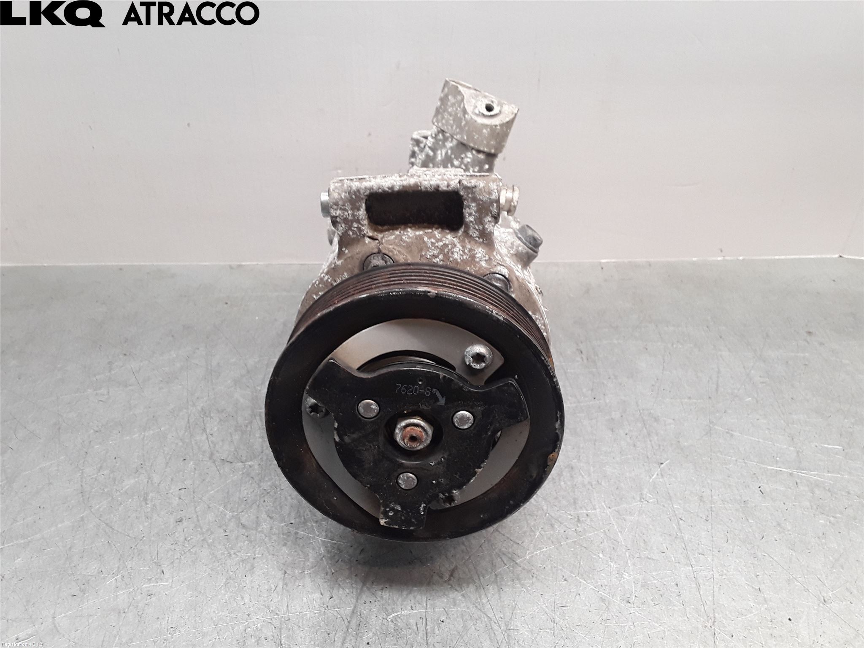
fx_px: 699
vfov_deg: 49.7
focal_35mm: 28
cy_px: 324
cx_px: 432
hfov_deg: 63.4
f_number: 1.9
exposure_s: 1/50
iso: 50
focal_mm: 2.91
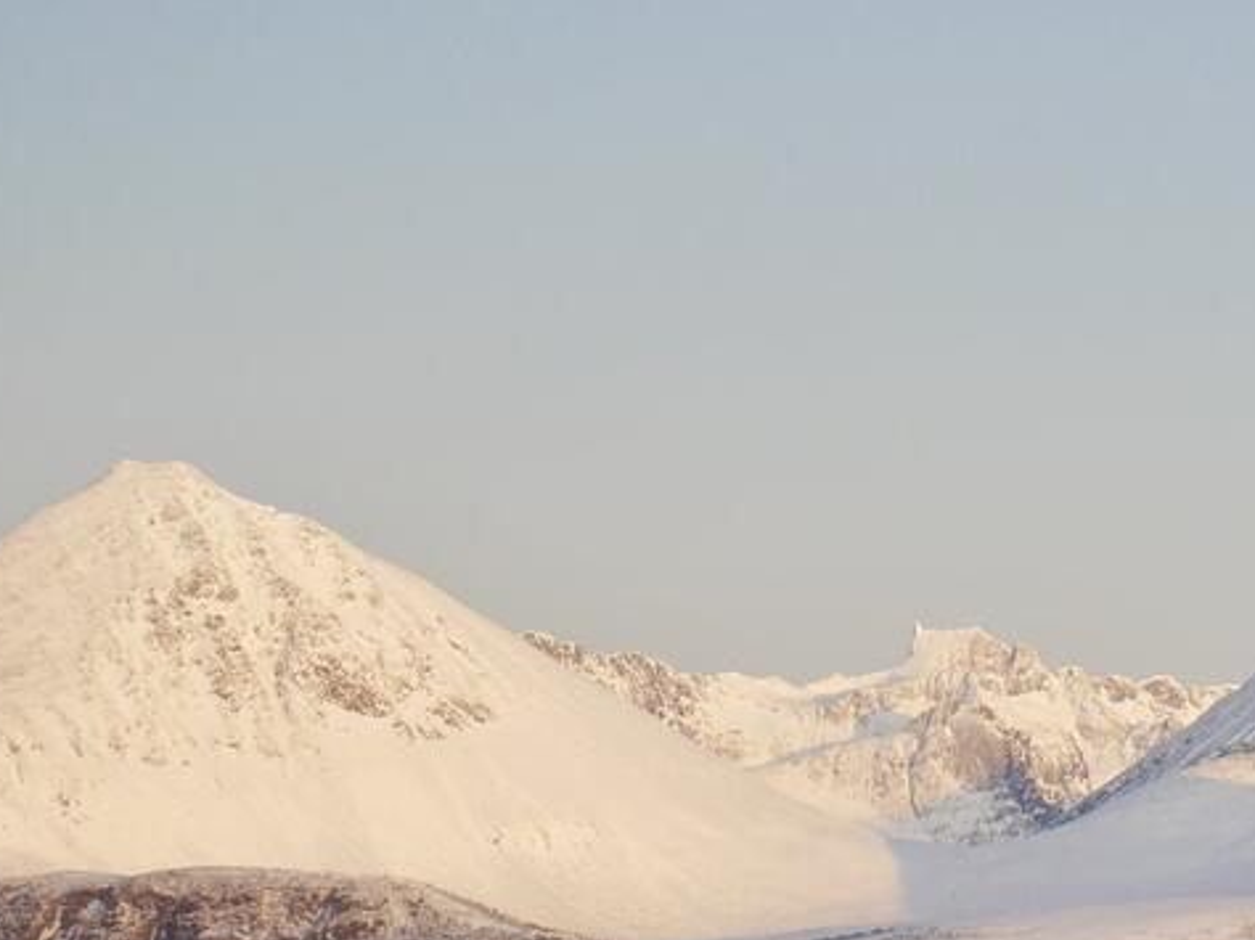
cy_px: 806
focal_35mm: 261
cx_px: 1324
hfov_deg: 7.6
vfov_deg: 5.7
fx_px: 9458
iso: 200
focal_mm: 60
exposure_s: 1/250
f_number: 6.3
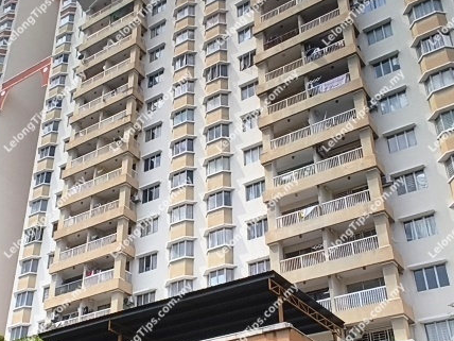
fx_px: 577
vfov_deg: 32.8
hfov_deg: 42.0
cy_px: 133
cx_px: 127
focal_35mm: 44
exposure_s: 1/2179
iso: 50
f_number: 2.2
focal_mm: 1.65
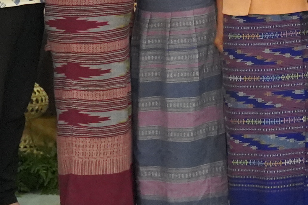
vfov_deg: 6.9
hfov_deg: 10.8
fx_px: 1626
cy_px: -250
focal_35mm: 190
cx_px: 225
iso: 8000
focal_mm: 33
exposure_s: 1/160
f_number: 2.8
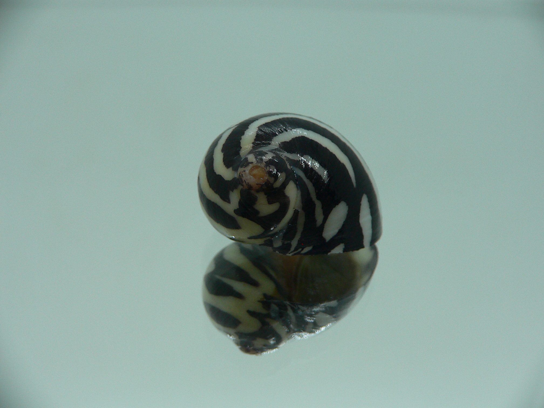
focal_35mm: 35
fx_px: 550
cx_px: 272
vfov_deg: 40.7
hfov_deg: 52.6
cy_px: 204
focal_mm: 4.6
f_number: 2.8
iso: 80
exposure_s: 1/60
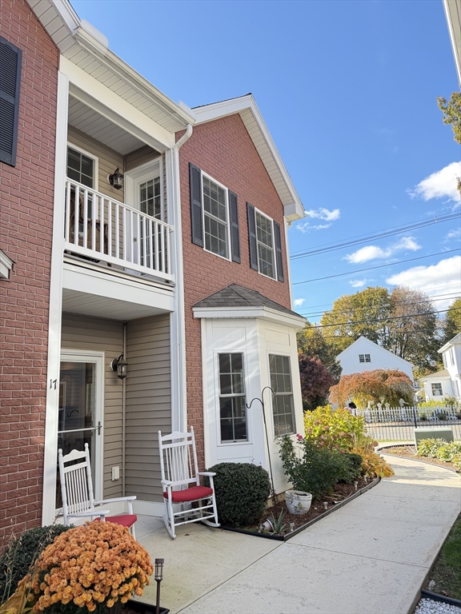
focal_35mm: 24
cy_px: 307
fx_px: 426
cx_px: 230
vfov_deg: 71.6
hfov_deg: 56.8
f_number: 1.78
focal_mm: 6.76
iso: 100
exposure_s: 1/368
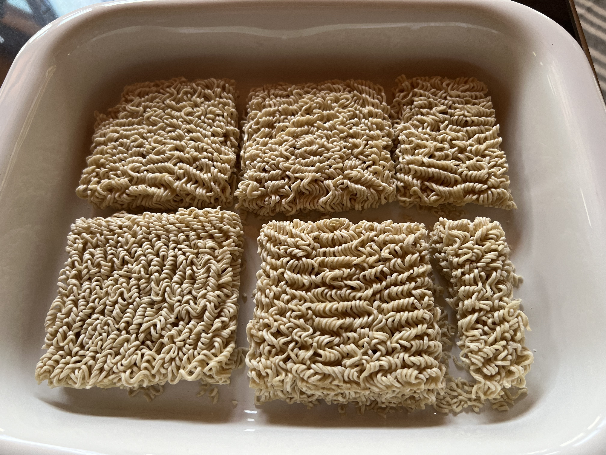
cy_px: 228
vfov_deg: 53.1
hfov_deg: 67.3
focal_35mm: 26
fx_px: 455
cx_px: 303
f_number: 1.5
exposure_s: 1/112
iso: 125
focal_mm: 5.7
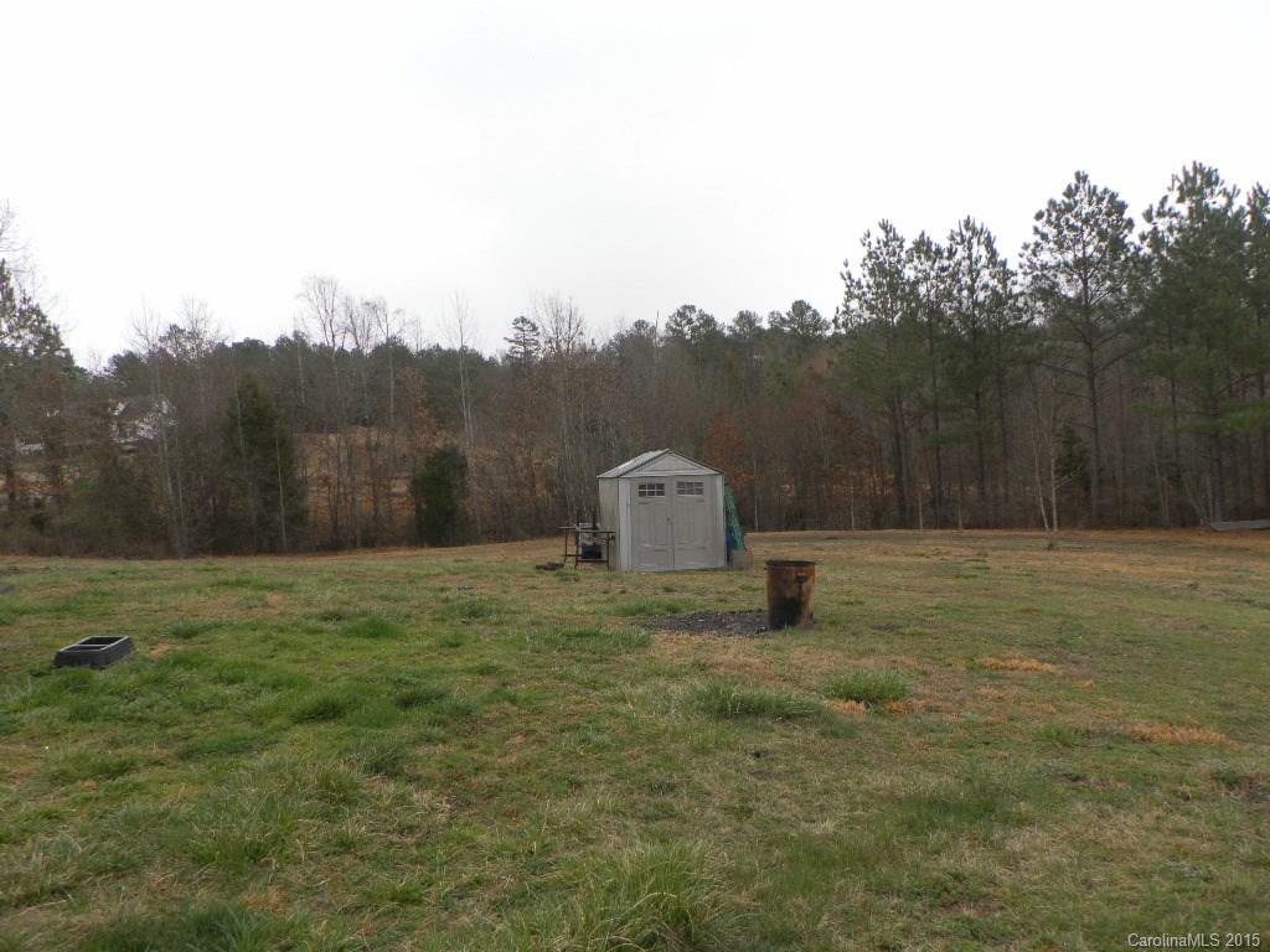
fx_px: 954
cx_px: 635
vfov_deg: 53.1
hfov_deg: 67.3
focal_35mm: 26
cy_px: 476
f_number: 3.2
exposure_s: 1/160
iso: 80
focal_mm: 4.6
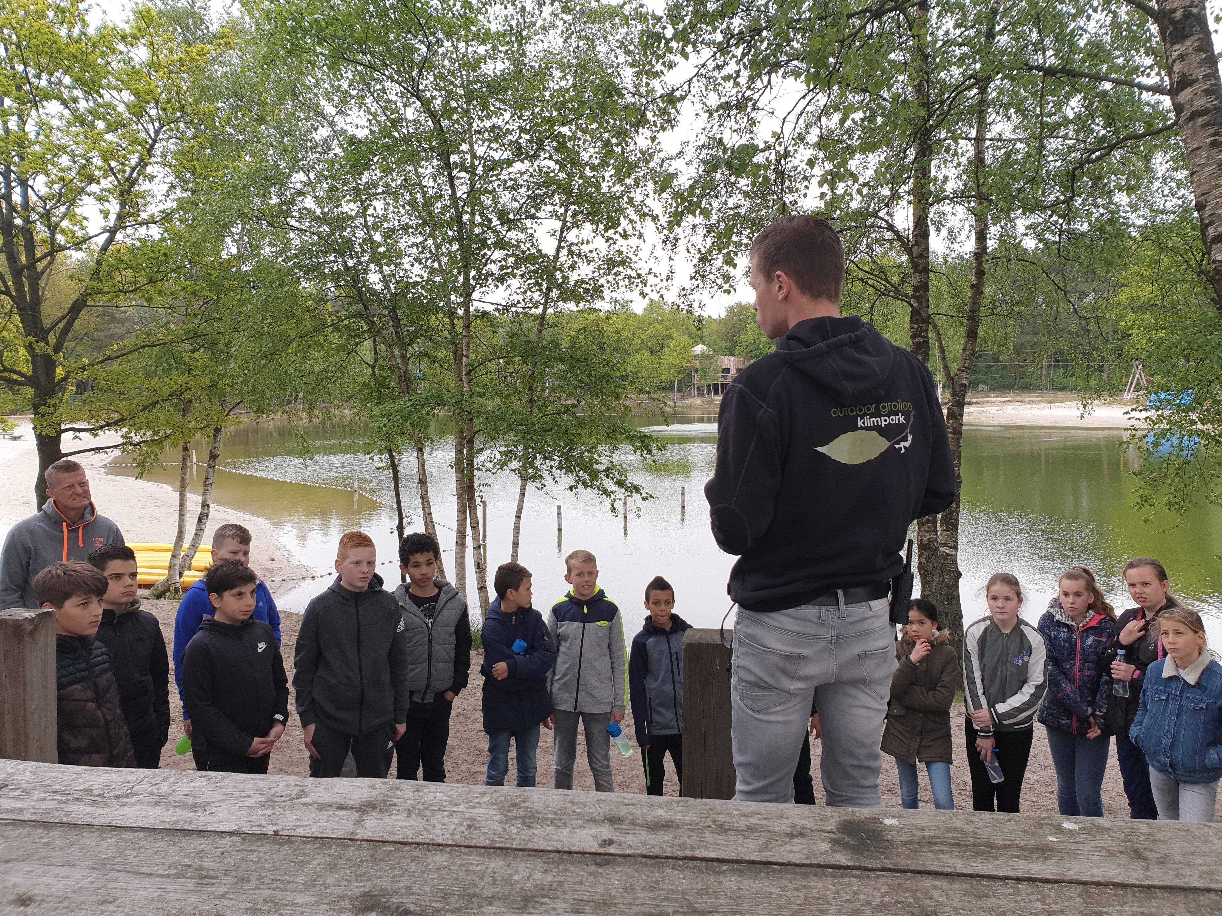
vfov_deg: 53.1
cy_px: 458
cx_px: 611
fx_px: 918
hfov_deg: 67.3
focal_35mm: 26
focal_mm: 4.3
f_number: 2.4
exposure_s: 1/408
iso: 50
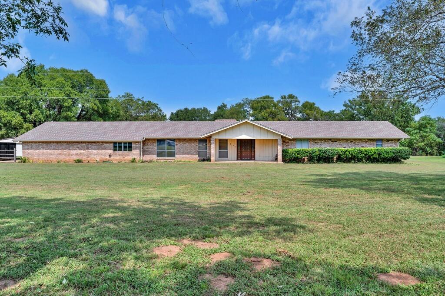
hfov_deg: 71.6
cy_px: 148
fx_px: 309
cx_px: 222
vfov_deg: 51.2
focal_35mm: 25
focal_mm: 25
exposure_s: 1/320
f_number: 8
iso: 100
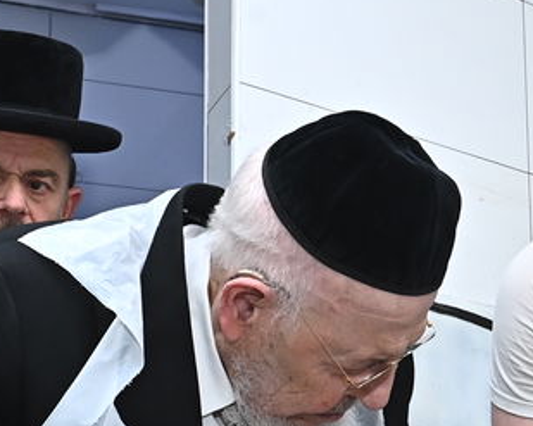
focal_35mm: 102
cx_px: 381
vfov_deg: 14.8
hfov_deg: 18.7
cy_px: 421
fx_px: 1609
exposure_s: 1/200
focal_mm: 24
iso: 1000
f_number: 8
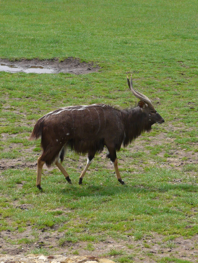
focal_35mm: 153
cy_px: 132
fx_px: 1167
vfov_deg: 12.9
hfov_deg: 9.7
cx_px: 99
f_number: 5.6
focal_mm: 15.8
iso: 100
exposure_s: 1/200
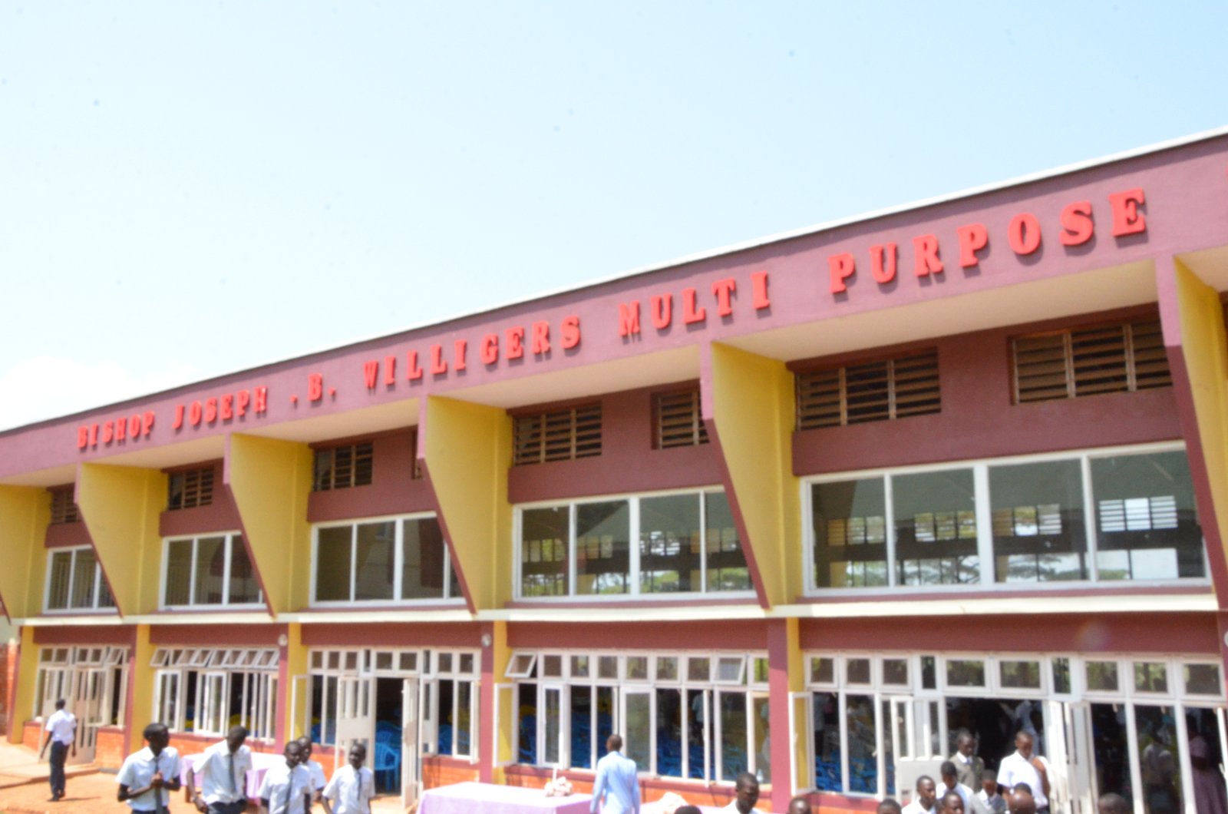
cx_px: 614
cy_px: 407
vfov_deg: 35.3
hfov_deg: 51.4
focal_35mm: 38
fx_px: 1277
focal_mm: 25
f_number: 25
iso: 2500
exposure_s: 1/250
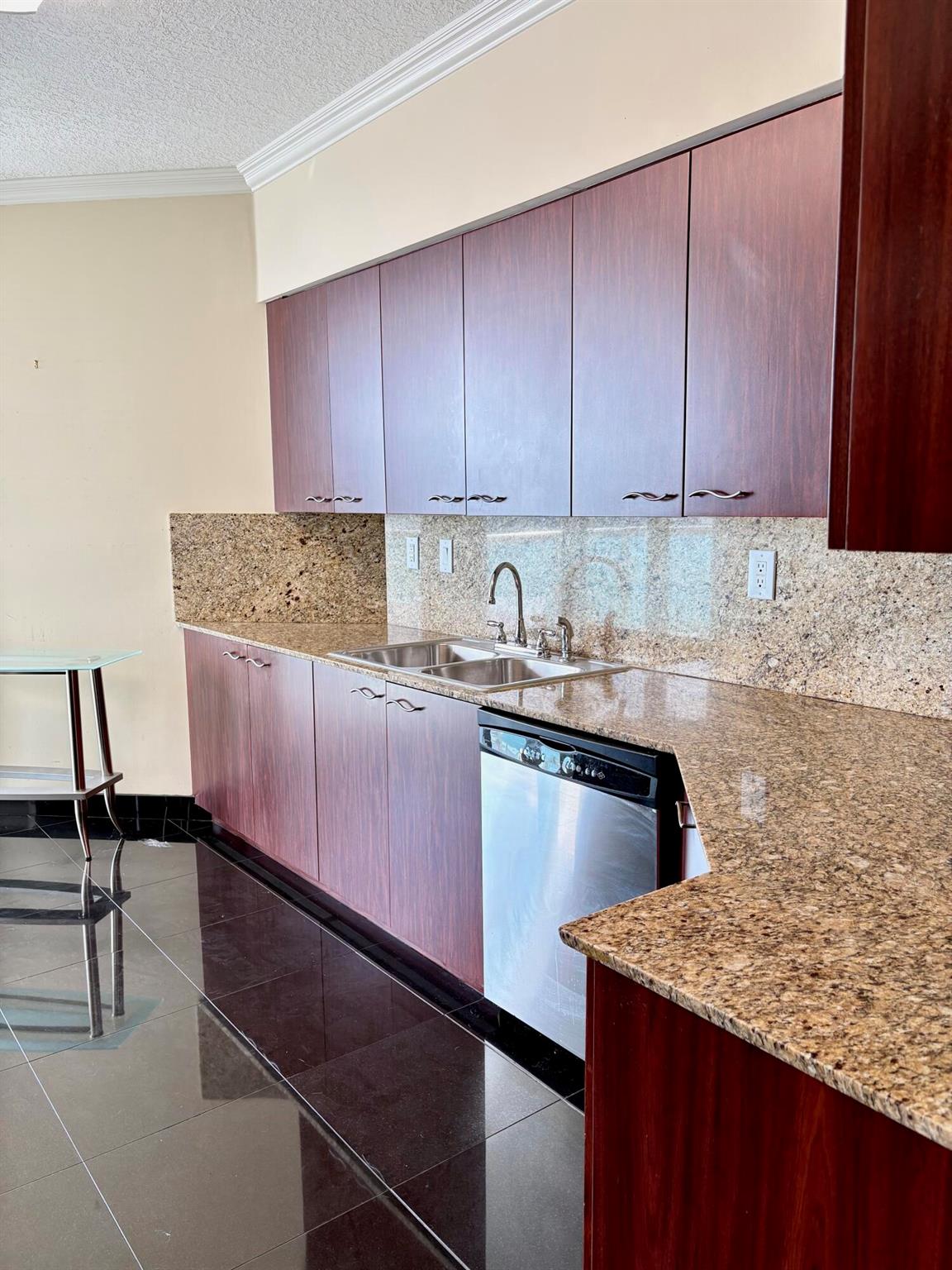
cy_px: 635
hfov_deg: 53.1
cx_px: 476
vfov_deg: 67.3
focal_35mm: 26
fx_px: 953
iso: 64
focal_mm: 5.96
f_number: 1.6
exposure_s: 1/120
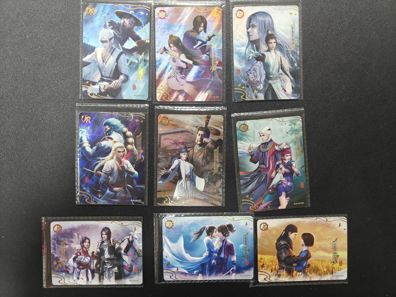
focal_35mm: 24
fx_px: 275
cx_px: 198
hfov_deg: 71.6
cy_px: 148
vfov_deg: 56.8
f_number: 1.8
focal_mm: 5.59
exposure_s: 1/43
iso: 200
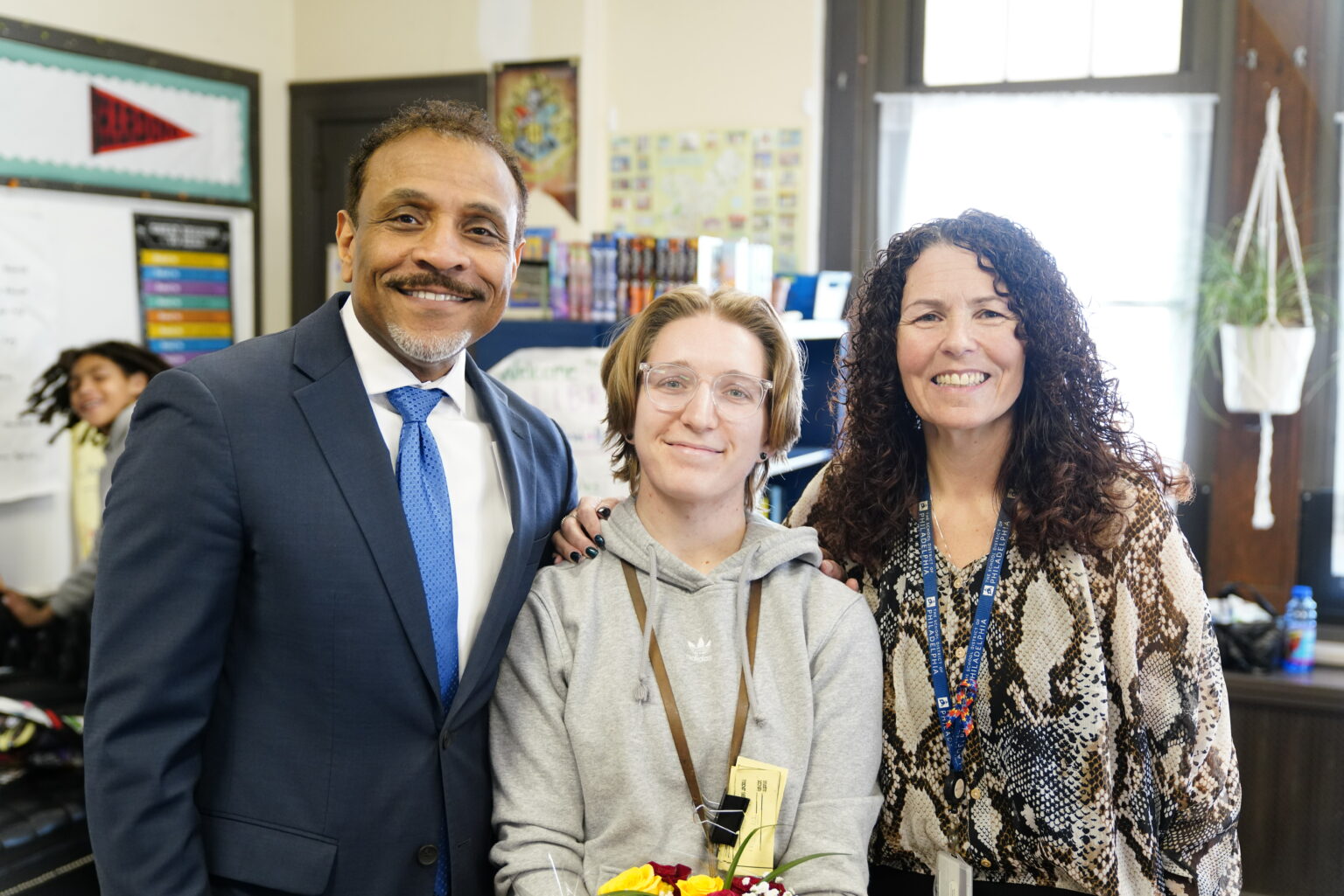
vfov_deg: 33.4
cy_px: 448
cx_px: 672
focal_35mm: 40
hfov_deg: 48.4
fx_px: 1494
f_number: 2.8
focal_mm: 40
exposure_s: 1/125
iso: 2000
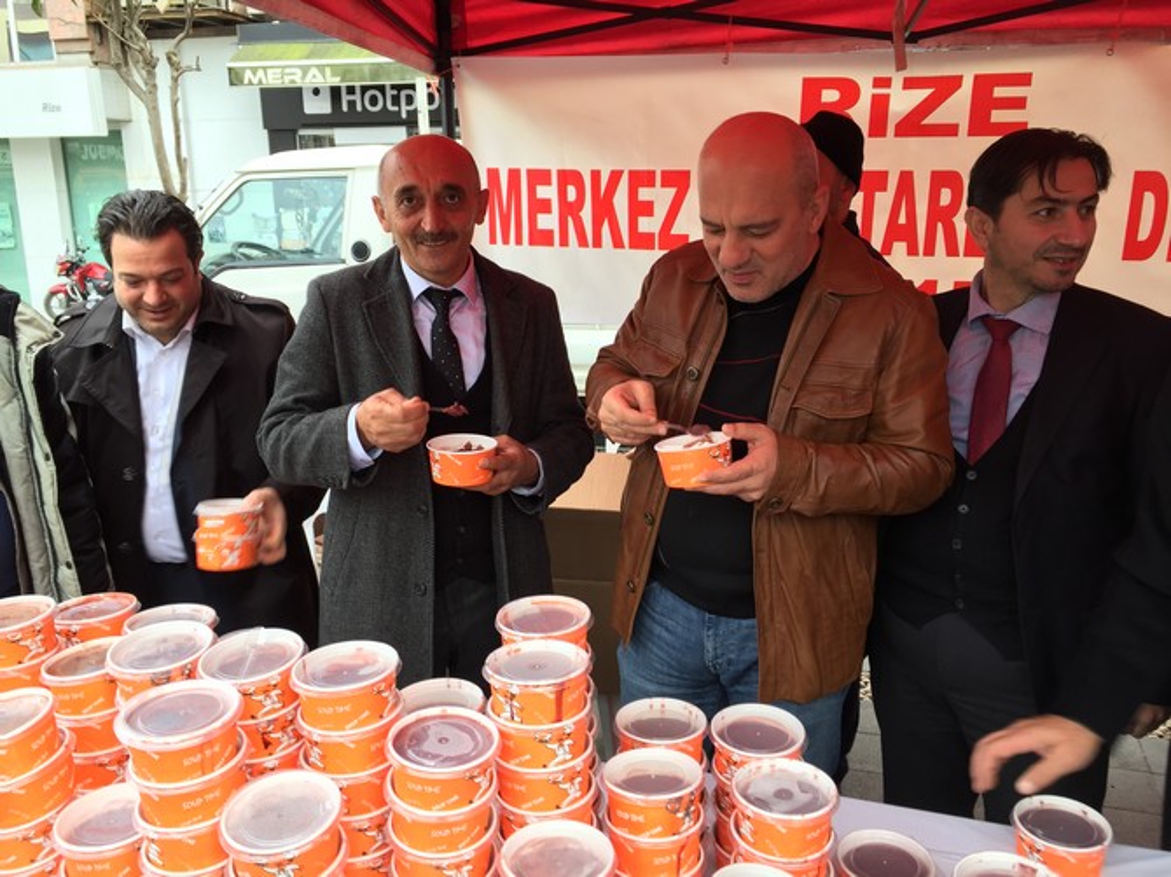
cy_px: 438
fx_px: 981
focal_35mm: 29
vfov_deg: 48.2
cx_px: 586
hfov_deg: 61.7
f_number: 2.2
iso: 32
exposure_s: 1/50
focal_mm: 4.15
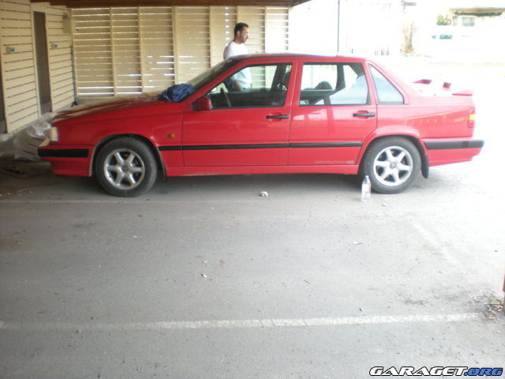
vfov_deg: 37.7
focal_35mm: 38
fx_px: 554
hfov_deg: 49.0
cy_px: 190
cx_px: 252
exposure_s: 1/41
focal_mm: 6.3
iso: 200
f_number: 3.1
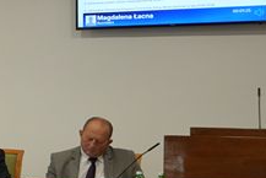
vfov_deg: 10.4
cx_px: -358
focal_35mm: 132
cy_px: 82
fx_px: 976
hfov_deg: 12.5
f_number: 4
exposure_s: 1/125
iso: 1250
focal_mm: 28
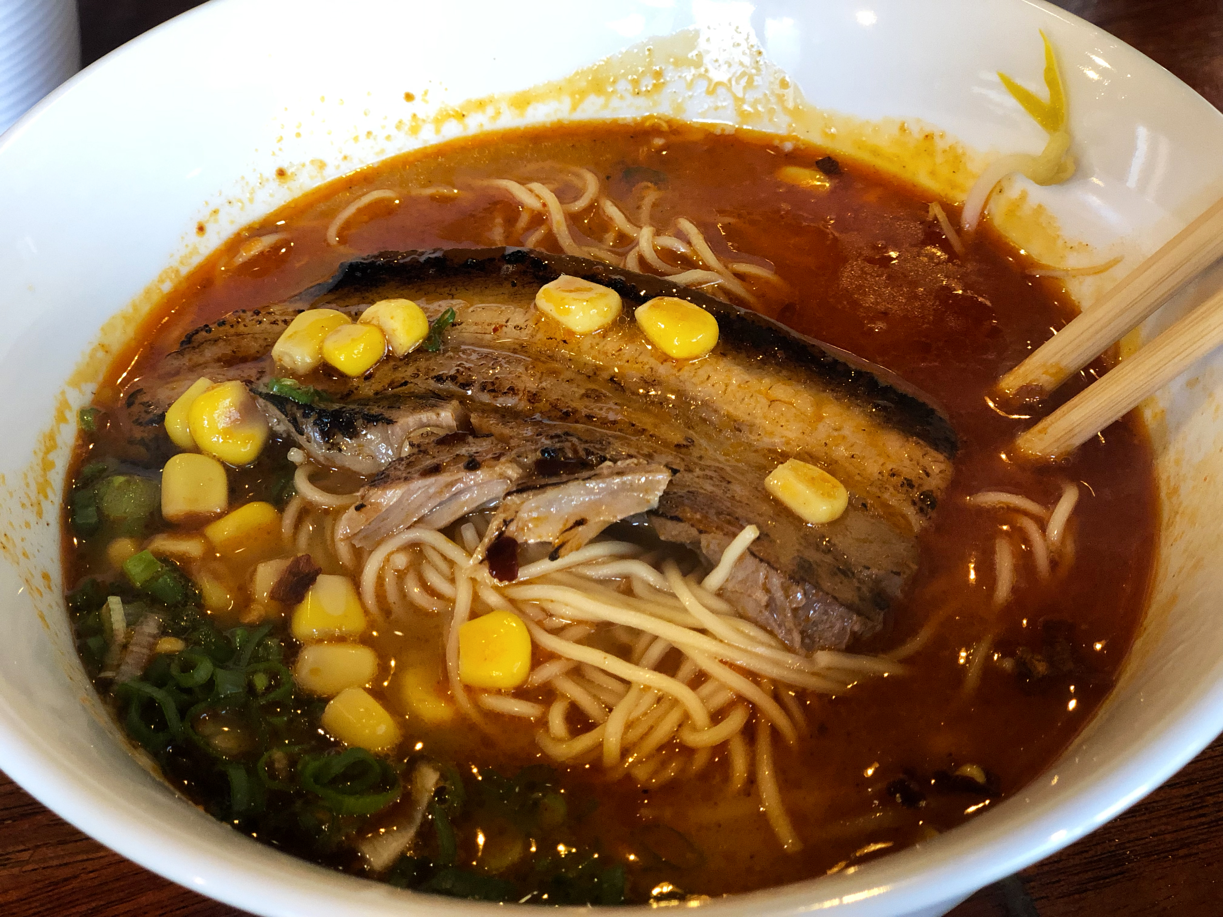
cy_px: 458
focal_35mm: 52
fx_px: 1837
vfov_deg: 28.0
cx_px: 612
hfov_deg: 36.8
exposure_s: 1/24
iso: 125
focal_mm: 6
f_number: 2.4
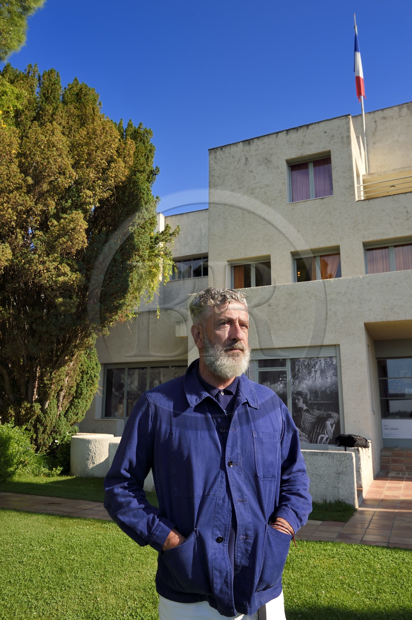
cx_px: 206
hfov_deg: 46.4
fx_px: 481
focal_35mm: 28
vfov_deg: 65.5
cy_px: 310
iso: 200
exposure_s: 1/200
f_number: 11
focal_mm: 28
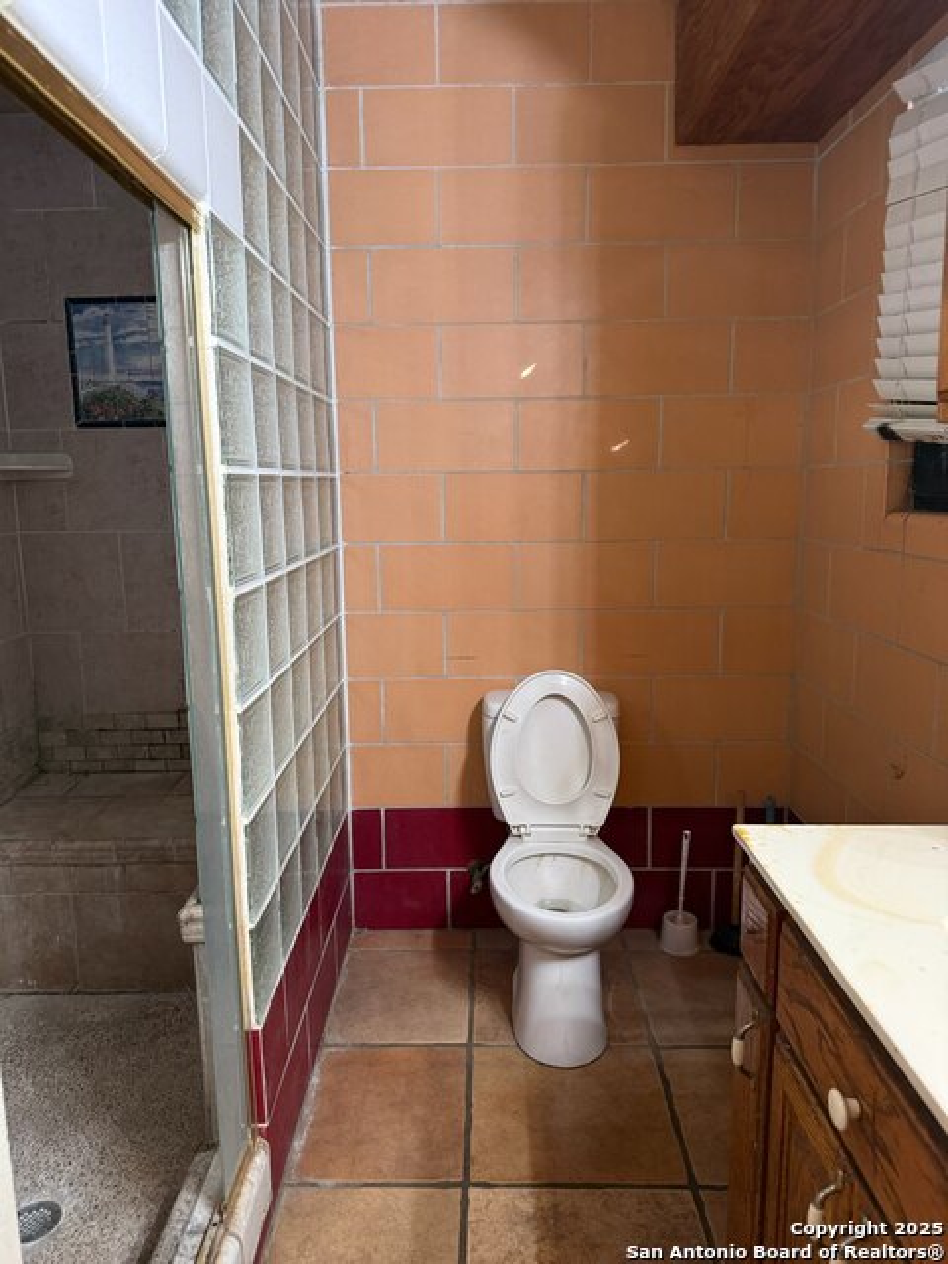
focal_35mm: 24
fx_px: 876
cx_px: 474
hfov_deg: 56.8
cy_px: 632
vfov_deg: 71.6
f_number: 1.78
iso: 200
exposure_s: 1/60
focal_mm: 6.76
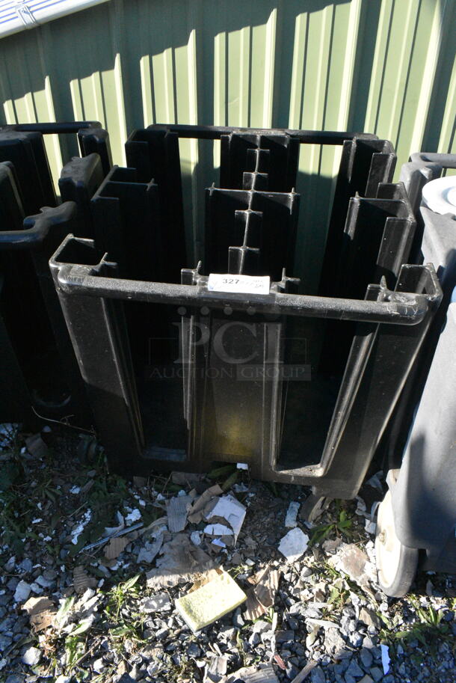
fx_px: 512
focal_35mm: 27
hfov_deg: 48.0
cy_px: 342
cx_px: 228
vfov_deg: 67.3
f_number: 18
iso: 6400
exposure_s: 1/1250
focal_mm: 18
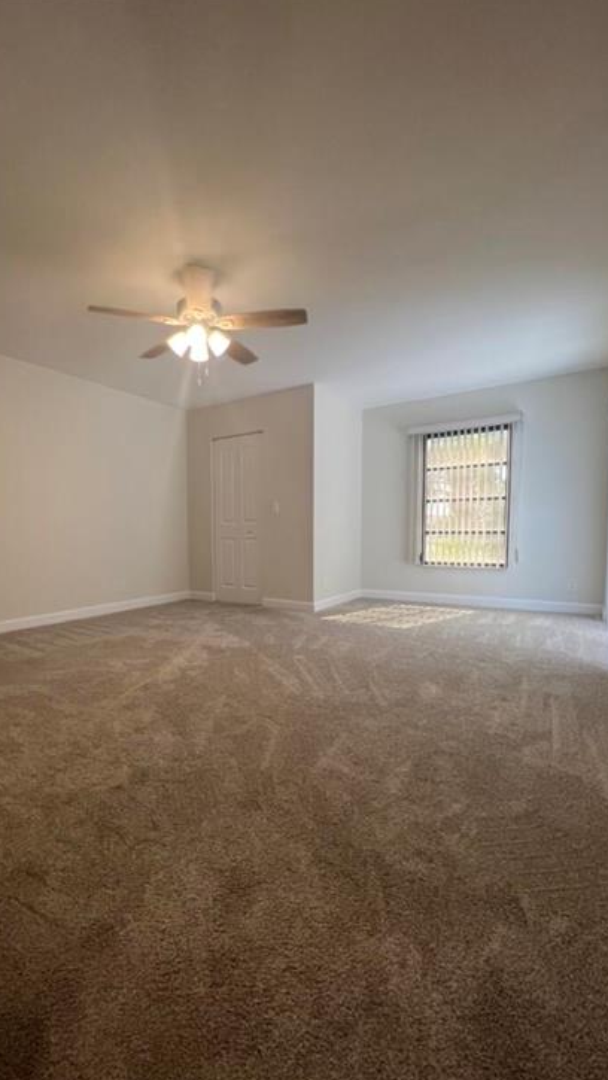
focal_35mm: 15
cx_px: 221
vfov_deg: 102.9
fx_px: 430
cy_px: 565
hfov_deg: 69.2
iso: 125
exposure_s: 1/120
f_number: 1.8
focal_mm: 1.57
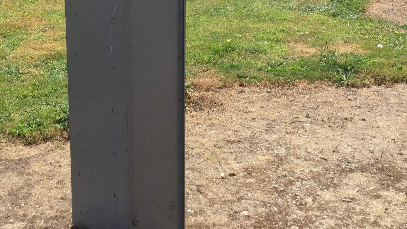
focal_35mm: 59
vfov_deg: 20.0
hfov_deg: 35.2
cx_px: 143
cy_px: 28
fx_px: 637
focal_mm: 3.3
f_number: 2.4
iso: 25
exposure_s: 1/783
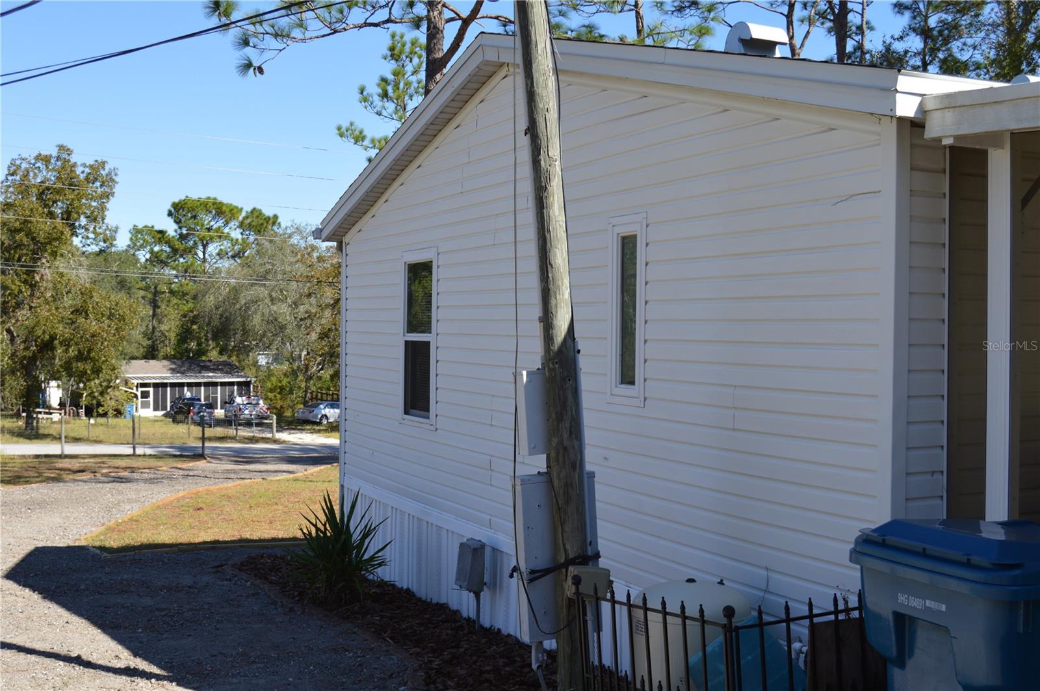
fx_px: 1125
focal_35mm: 39
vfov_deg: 34.1
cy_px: 346
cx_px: 520
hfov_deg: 49.6
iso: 100
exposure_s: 1/200
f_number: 7.1
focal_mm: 26
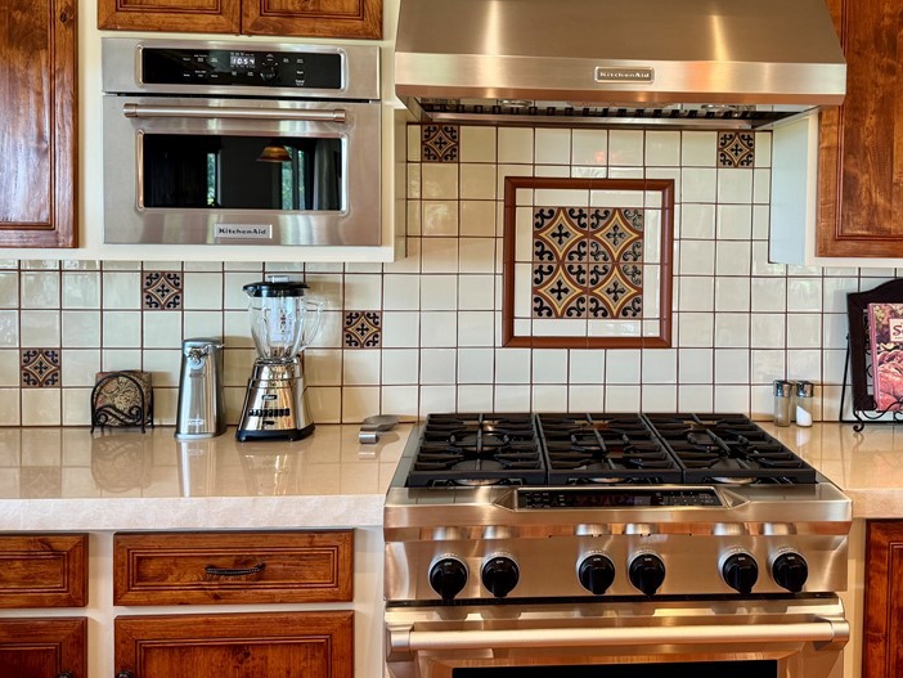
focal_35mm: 35
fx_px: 913
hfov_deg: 52.0
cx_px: 571
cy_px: 243
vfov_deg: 40.4
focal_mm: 6.76
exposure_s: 1/60
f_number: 1.78
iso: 160
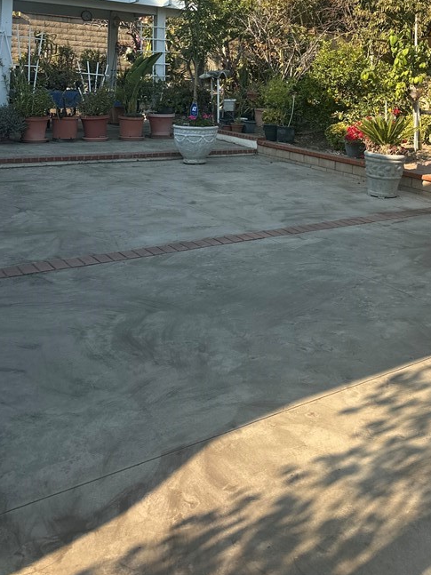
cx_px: 323
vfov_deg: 46.7
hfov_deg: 36.8
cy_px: 124
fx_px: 631
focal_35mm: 38
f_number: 1.78
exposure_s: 1/1949
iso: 80
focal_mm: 6.86
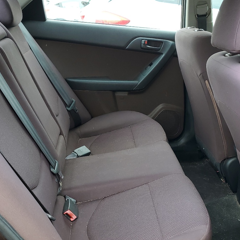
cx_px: 146
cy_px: 129
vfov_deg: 36.0
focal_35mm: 47
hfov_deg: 35.9
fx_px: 369
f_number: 1.5
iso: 50
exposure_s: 1/185
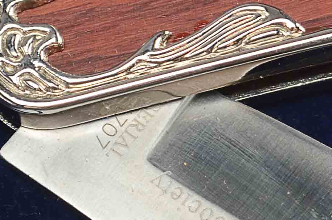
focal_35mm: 412
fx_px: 3792
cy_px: 12
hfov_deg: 5.0
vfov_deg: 3.3
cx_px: 446
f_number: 9
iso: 100
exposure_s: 1/80
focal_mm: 52
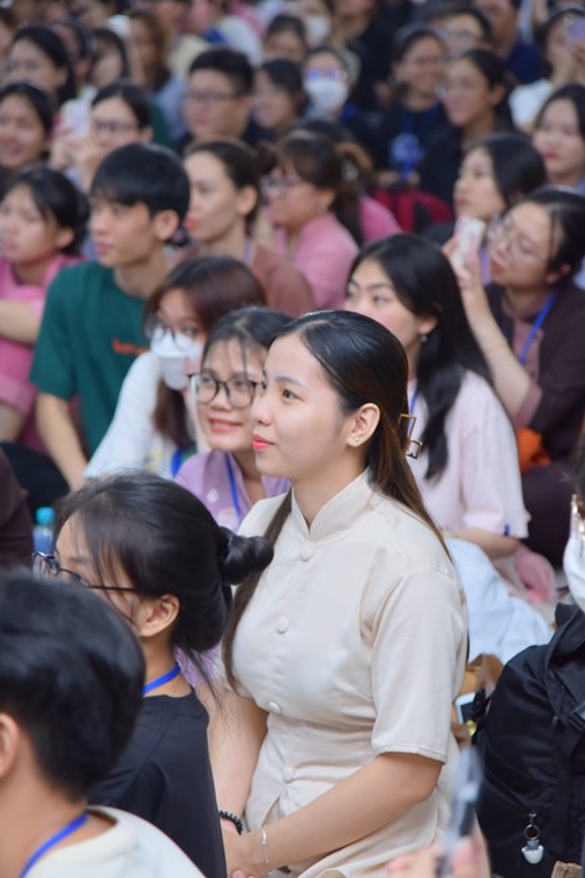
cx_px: 292
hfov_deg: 11.4
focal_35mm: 120
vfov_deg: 17.1
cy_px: 439
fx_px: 2926
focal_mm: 120
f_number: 4
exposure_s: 1/125
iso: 1250
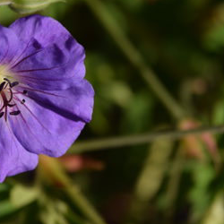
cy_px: 111
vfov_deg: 4.9
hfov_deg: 4.9
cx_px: 51
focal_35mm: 357
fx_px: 2611
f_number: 6.3
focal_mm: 175
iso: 100
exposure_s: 1/400
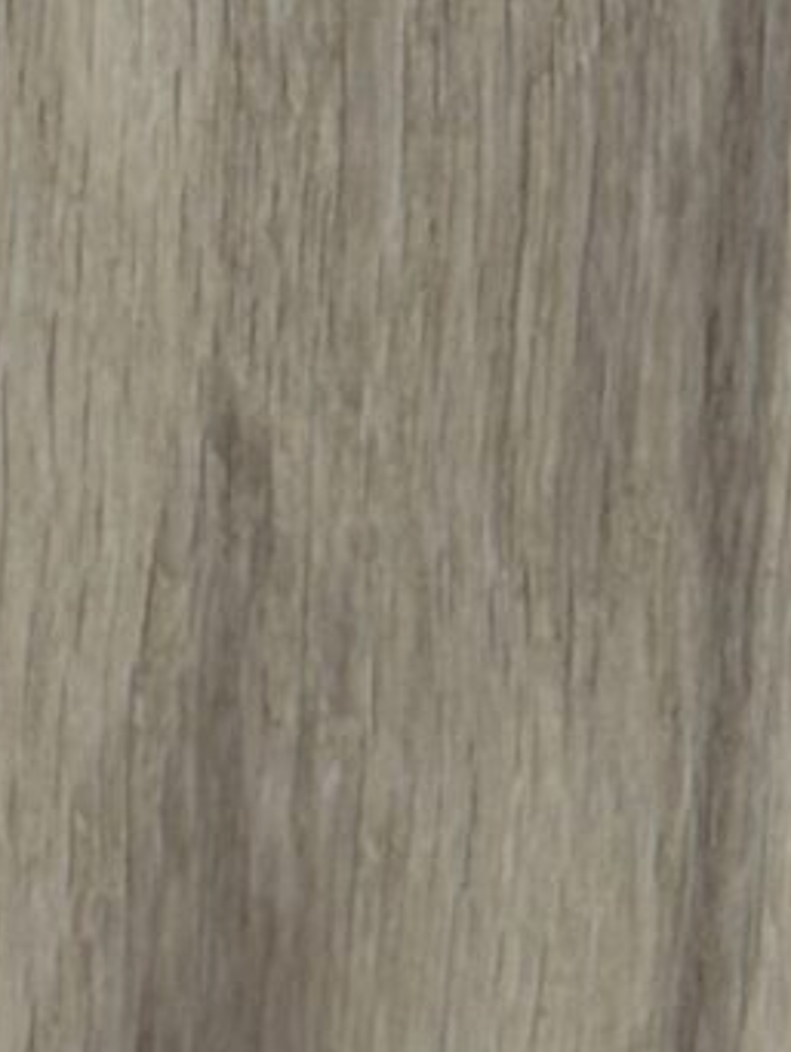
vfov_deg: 5.1
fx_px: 11837
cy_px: 218
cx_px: 600
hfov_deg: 3.8
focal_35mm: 389
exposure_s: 1/50
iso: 80
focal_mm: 5.96
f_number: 1.6
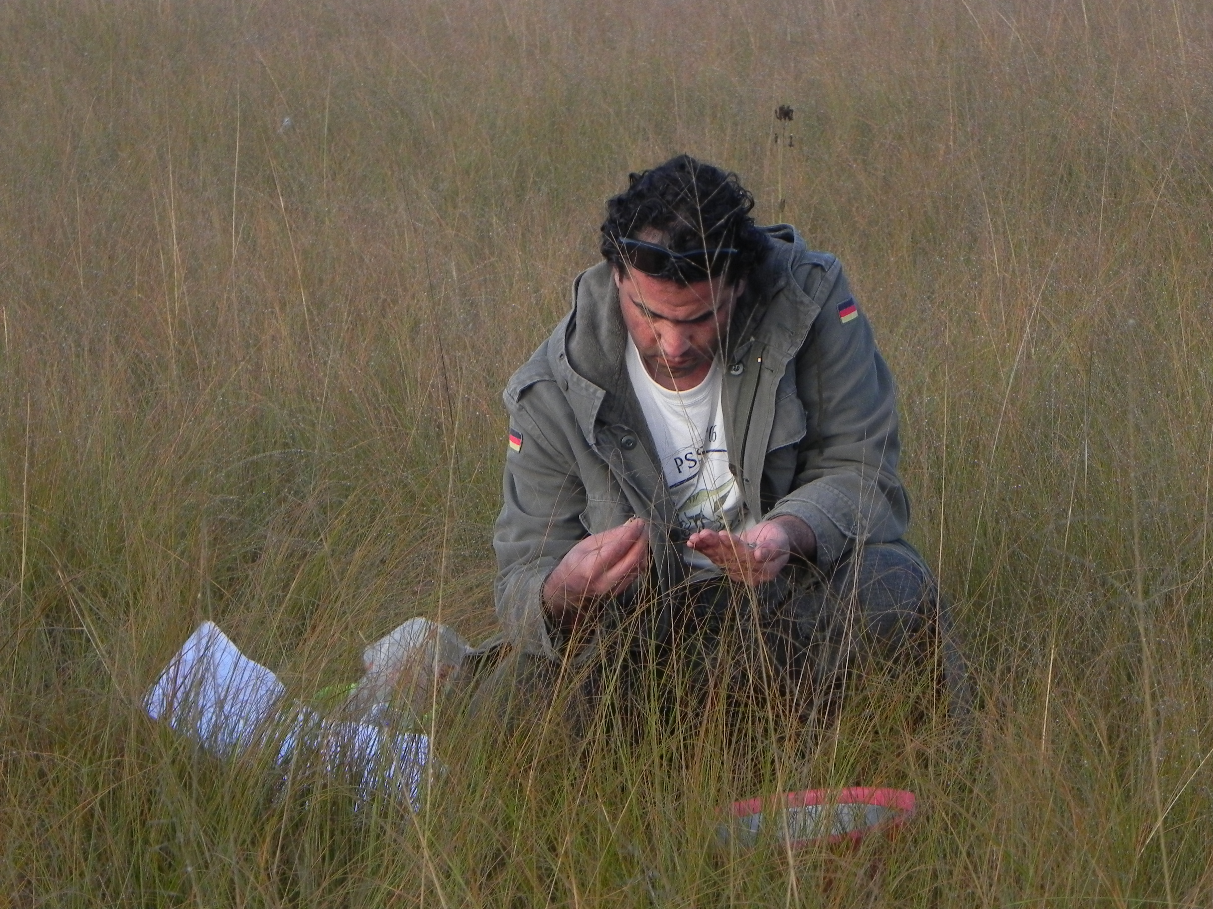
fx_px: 4520
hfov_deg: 15.3
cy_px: 454
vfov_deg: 11.5
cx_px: 606
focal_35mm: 129
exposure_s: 1/500
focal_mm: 23
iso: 264
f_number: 4.5
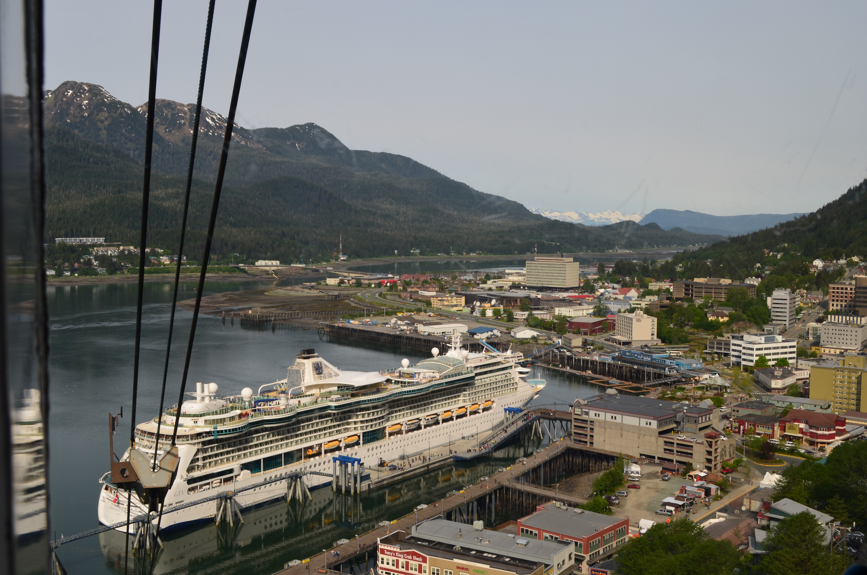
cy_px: 288
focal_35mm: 39
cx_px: 434
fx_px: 937
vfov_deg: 34.1
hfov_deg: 49.6
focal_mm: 26
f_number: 11
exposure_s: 1/125
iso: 140
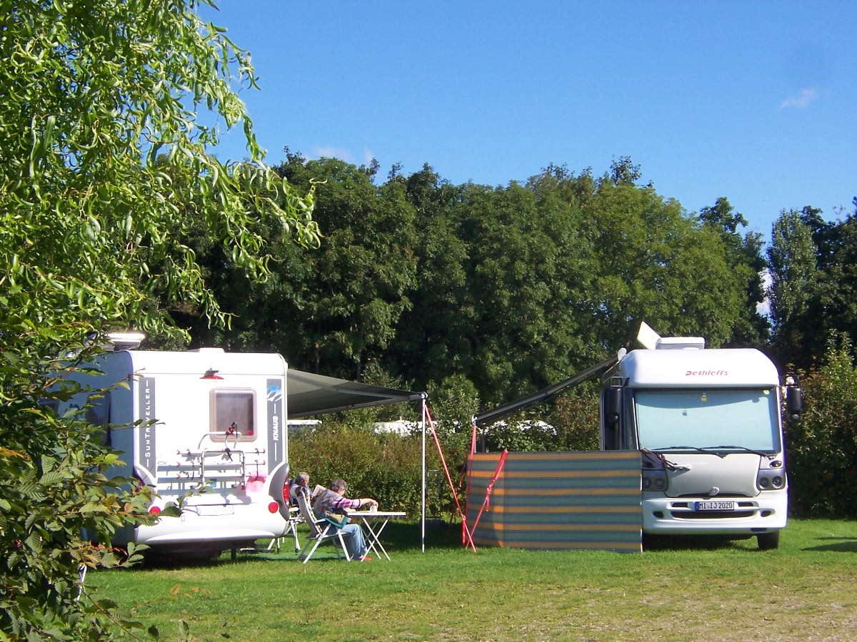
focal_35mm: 66
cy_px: 321
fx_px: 1634
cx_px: 428
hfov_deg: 29.4
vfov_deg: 22.3
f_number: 6.7
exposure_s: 1/250
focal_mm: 11
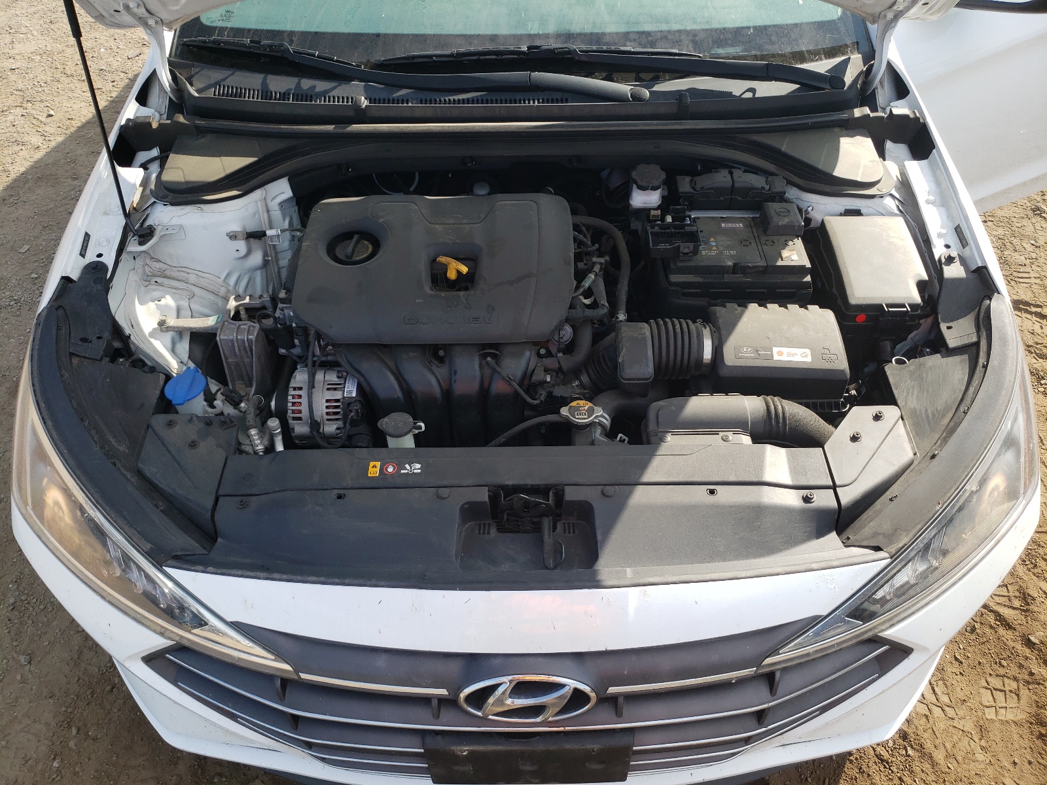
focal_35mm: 26
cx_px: 524
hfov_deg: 67.3
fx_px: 786
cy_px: 392
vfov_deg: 53.1
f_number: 1.5
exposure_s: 1/1111
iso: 50
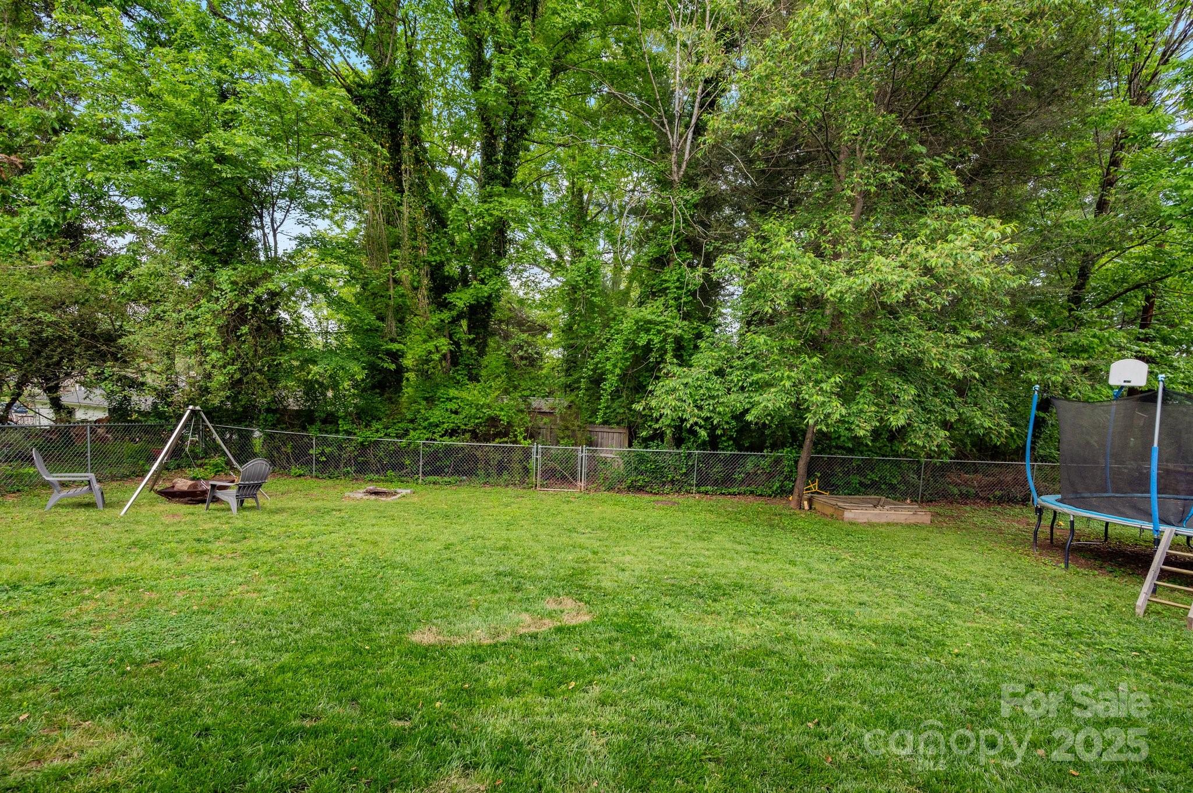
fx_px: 464
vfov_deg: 81.1
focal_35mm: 14
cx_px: 596
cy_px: 396
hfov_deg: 104.3
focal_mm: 14
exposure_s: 1/400
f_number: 8
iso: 1250
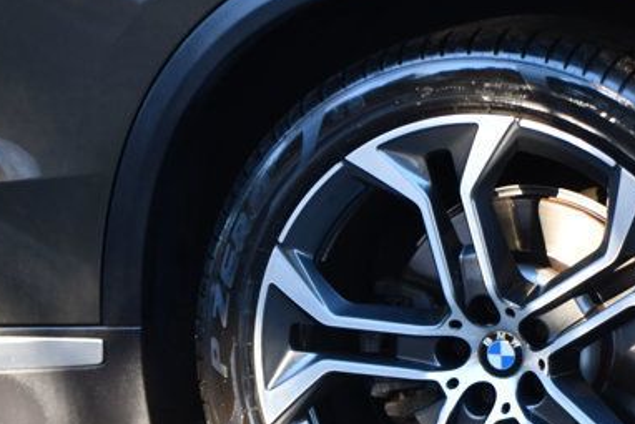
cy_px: 308
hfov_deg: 8.2
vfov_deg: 5.5
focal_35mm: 251
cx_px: 509
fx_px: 4429
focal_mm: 100
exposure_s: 1/160
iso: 800
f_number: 4.8
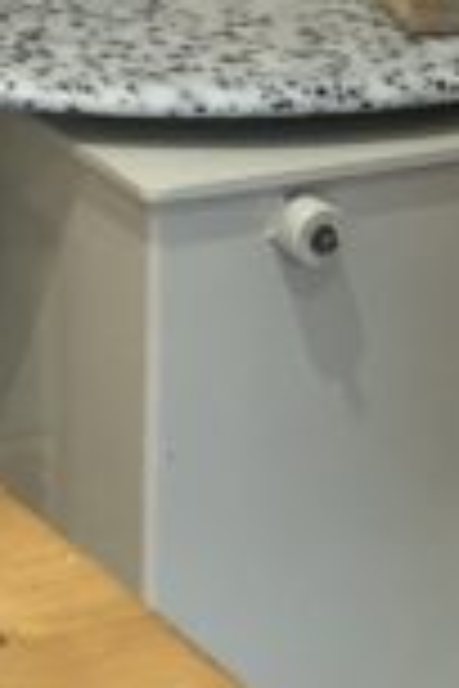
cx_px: -436
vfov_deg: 12.8
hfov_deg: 8.9
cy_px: -535
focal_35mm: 146
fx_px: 2792
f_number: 1.8
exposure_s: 1/33
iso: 40
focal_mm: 3.99
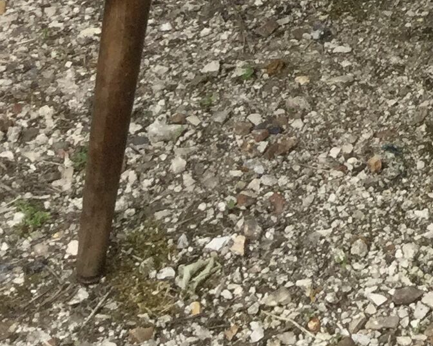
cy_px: -389
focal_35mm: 147
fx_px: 1883
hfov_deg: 11.2
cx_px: 1000
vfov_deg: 9.6
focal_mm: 3.3
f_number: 2.4
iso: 40
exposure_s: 1/100
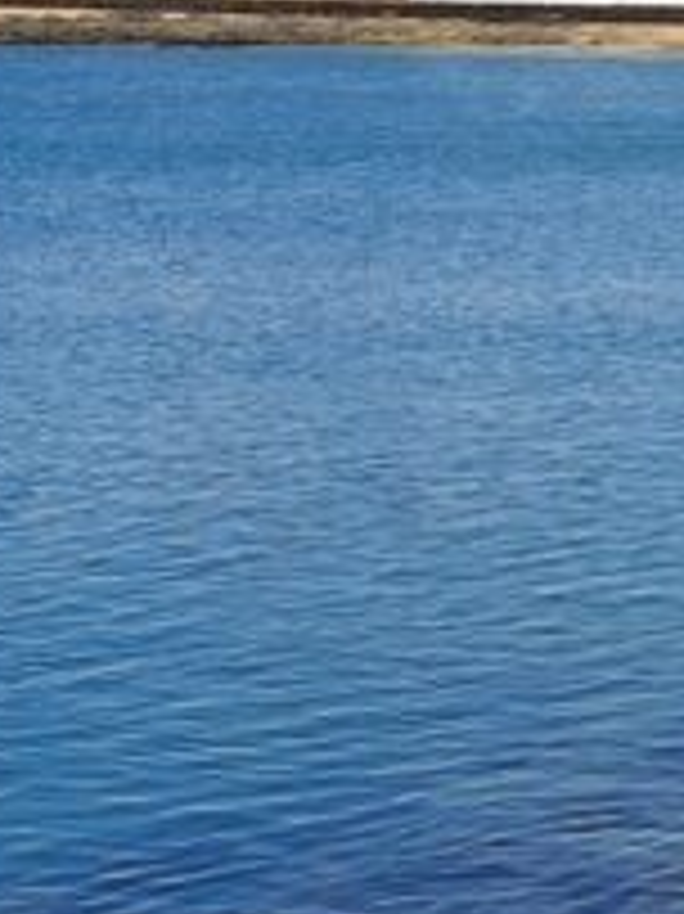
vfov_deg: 15.0
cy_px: 333
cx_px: 1372
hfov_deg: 10.4
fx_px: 3455
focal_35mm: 131
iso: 50
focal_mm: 4.32
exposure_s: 1/1520
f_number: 2.4
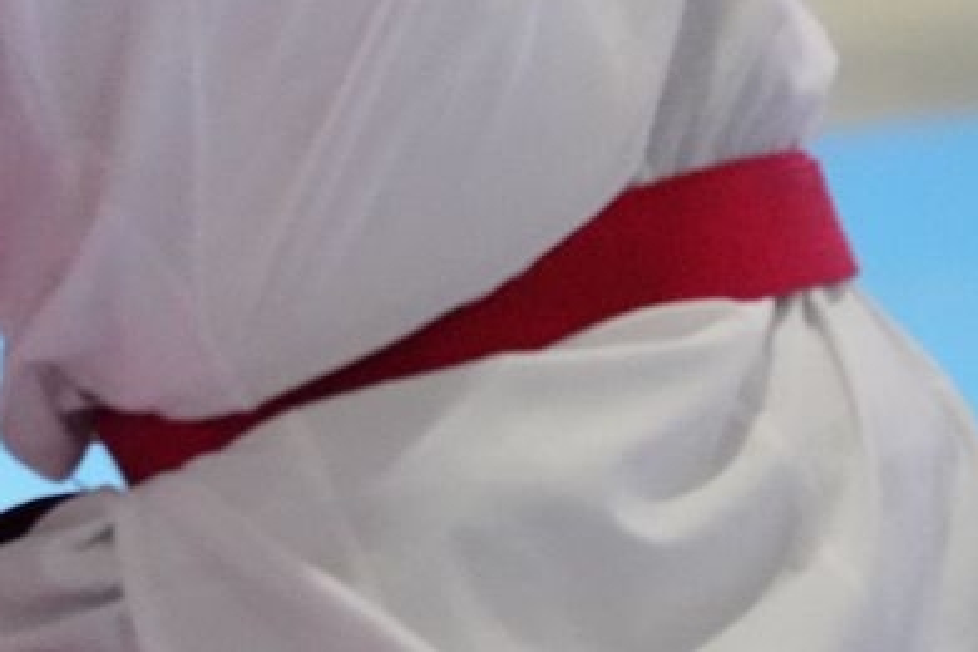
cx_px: -351
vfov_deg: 1.9
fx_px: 19450
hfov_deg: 2.9
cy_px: -848
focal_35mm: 716
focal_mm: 155
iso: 12800
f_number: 2.8
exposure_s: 1/800
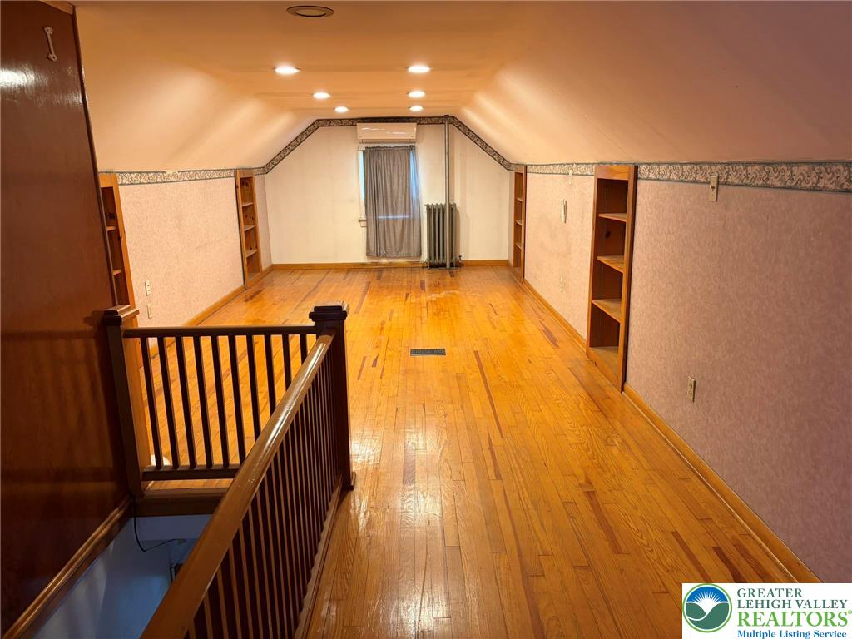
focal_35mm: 26
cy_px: 320
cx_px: 426
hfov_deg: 67.3
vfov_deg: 53.1
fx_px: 640
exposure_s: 1/60
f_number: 1.6
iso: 200
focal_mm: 5.96
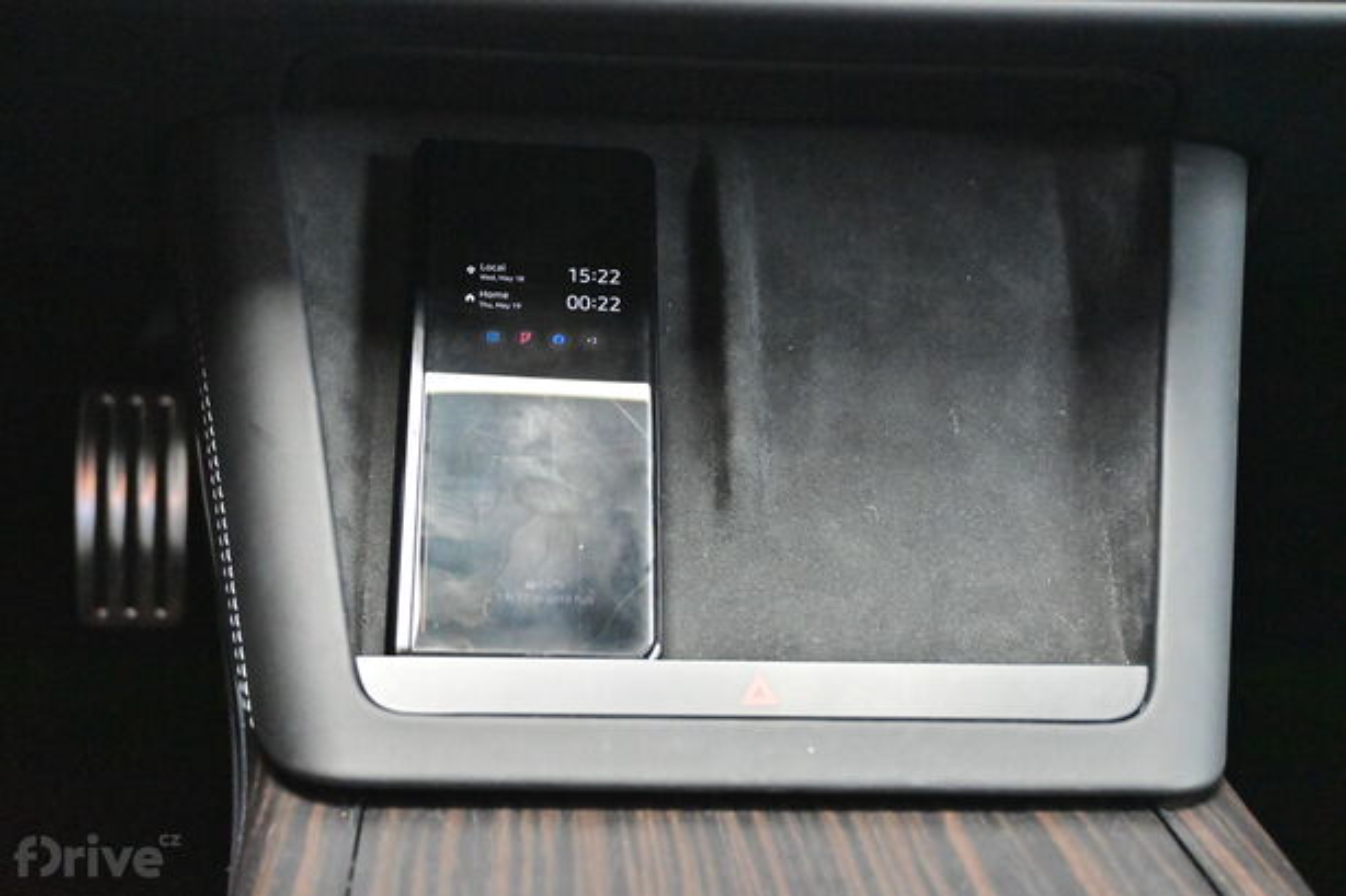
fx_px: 2074
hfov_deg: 35.9
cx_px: 673
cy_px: 448
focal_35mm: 56
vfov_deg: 24.4
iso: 8000
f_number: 5.3
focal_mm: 37
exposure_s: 1/60
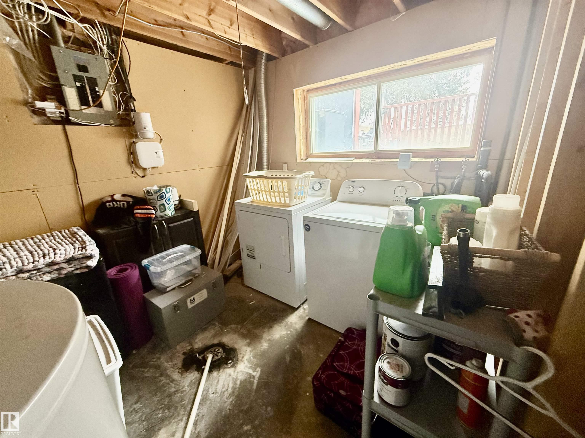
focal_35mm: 14
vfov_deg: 85.7
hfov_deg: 102.1
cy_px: 219
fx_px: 237
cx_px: 292
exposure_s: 1/120
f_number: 2.2
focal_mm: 2.22
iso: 500
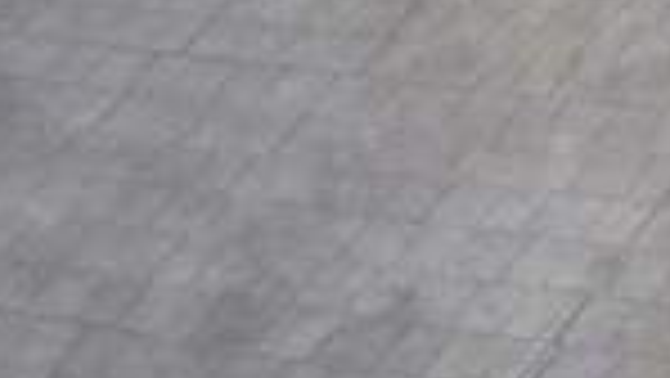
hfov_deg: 10.9
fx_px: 1920
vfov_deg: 10.4
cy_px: -367
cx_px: 2095
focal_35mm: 108
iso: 100
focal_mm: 10
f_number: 4
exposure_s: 1/1600
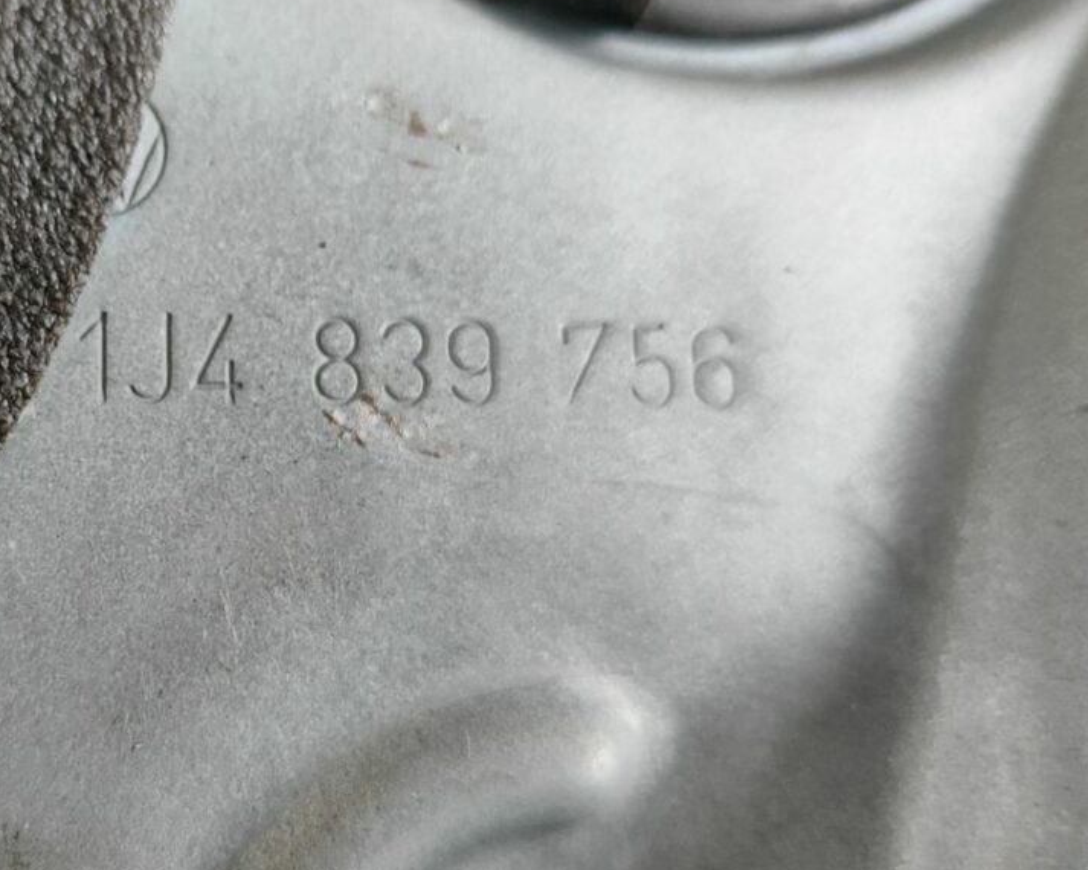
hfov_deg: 38.7
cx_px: 208
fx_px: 1481
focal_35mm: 46
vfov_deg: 32.7
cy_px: 386
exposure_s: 1/50
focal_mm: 5.89
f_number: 1.89
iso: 498
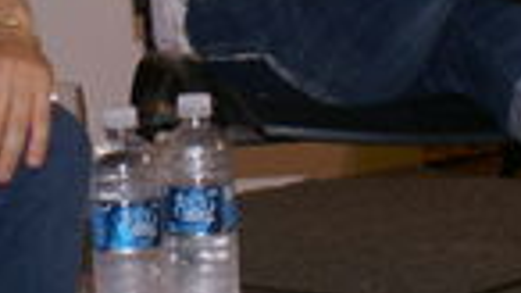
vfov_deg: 4.4
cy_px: -263
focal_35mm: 276
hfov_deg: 7.8
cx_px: 123
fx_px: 3806
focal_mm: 35
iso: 400
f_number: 5.6
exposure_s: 1/60
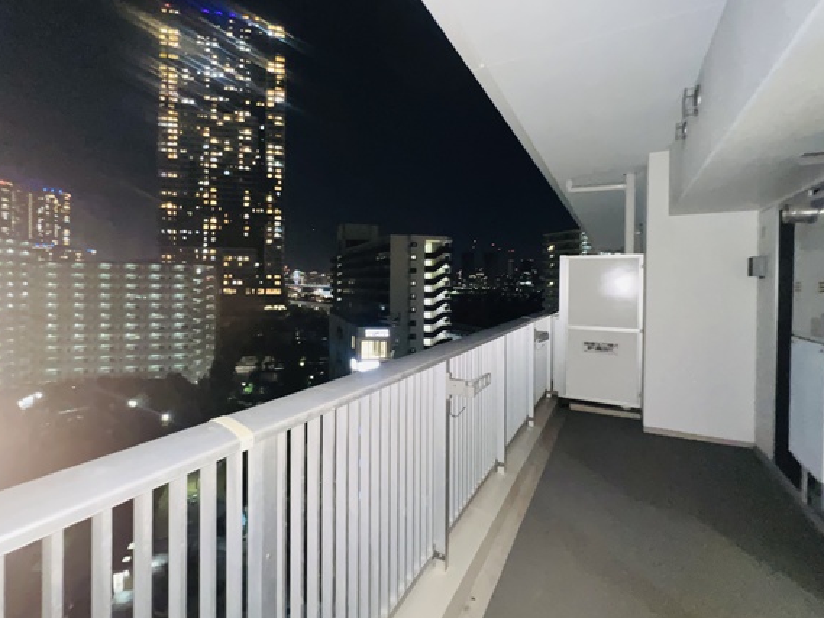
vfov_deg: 78.0
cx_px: 372
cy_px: 287
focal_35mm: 16
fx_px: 381
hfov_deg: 94.2
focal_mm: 1.57
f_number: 1.8
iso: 1000
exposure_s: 1/18
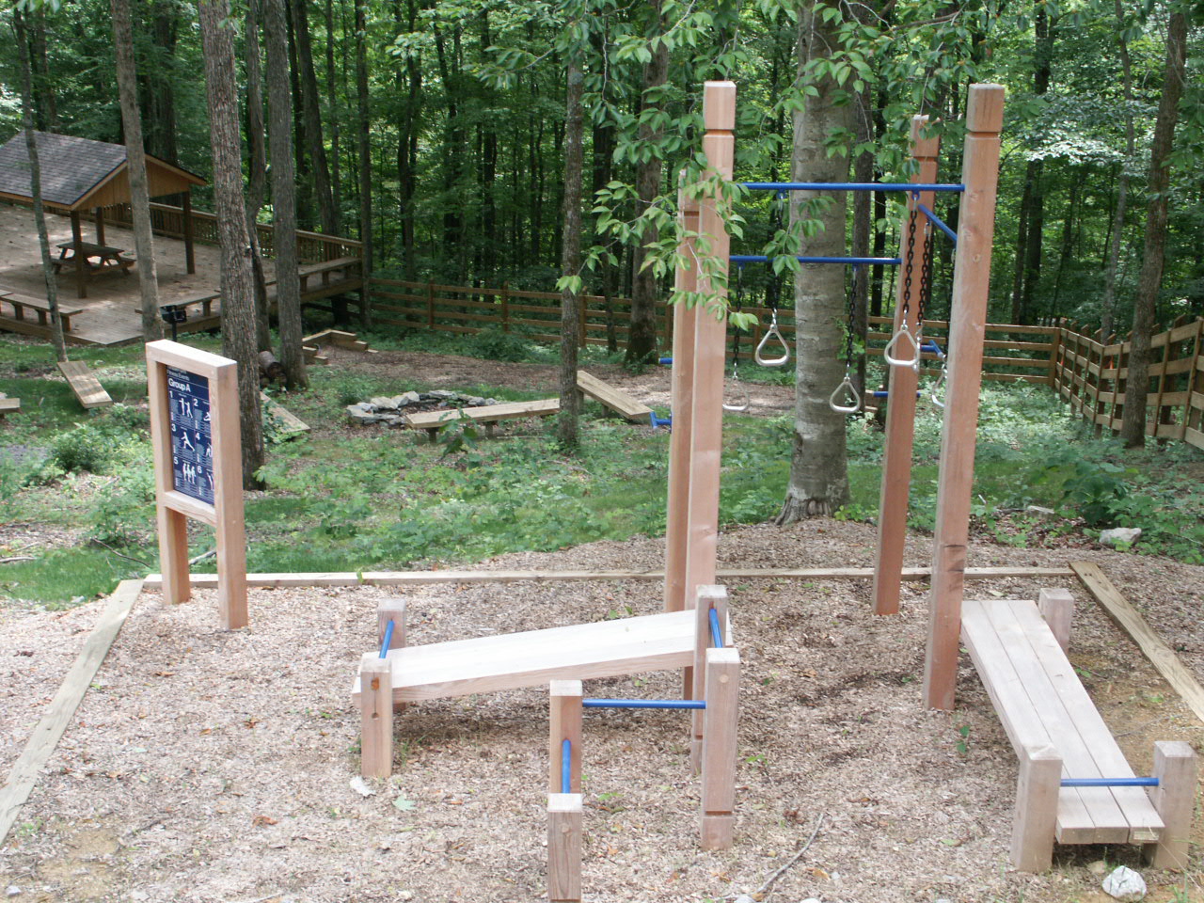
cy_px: 452
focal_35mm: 47
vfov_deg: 30.9
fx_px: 1635
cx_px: 602
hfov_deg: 40.4
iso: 100
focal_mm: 12.07
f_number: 6.7
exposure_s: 1/60
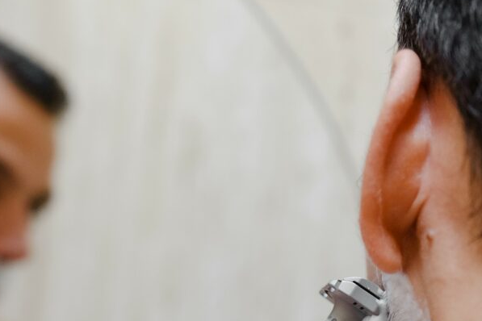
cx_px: 237
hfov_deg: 22.6
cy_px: 302
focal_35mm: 90
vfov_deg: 15.0
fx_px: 1205
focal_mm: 35
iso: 1250
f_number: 2.8
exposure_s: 1/160
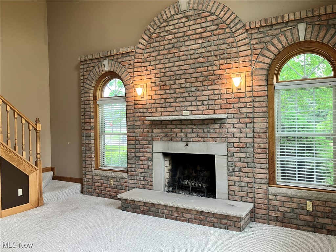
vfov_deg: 49.7
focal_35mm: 28
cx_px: 168
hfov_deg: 63.4
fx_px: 272
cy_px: 126
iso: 64
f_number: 1.8
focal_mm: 3.99
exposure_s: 1/60
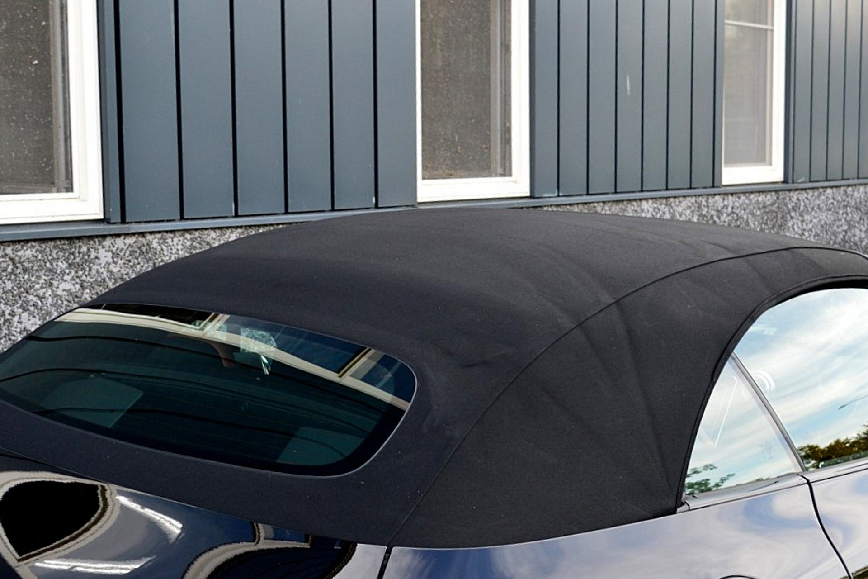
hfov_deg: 38.9
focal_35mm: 51
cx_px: 434
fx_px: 1230
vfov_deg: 26.5
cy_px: 290
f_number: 8
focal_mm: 34
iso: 800
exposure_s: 1/60
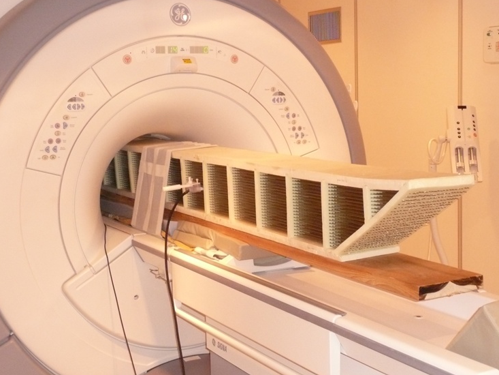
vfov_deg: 25.7
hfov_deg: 33.8
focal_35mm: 57
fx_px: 822
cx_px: 254
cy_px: 181
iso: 500
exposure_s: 1/30
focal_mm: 9.1
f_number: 4.3
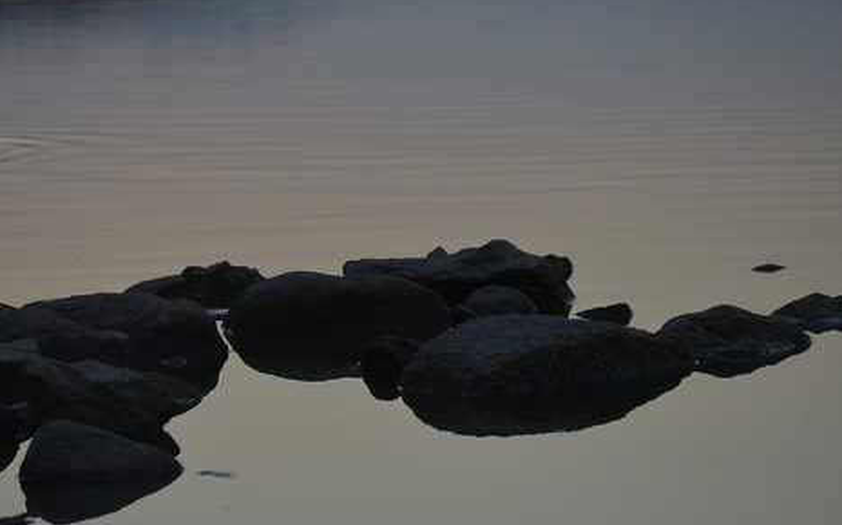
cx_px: 368
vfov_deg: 6.7
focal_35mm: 197
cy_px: 263
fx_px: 4518
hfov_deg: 10.6
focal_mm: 100
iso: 400
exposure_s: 1/250
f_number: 8
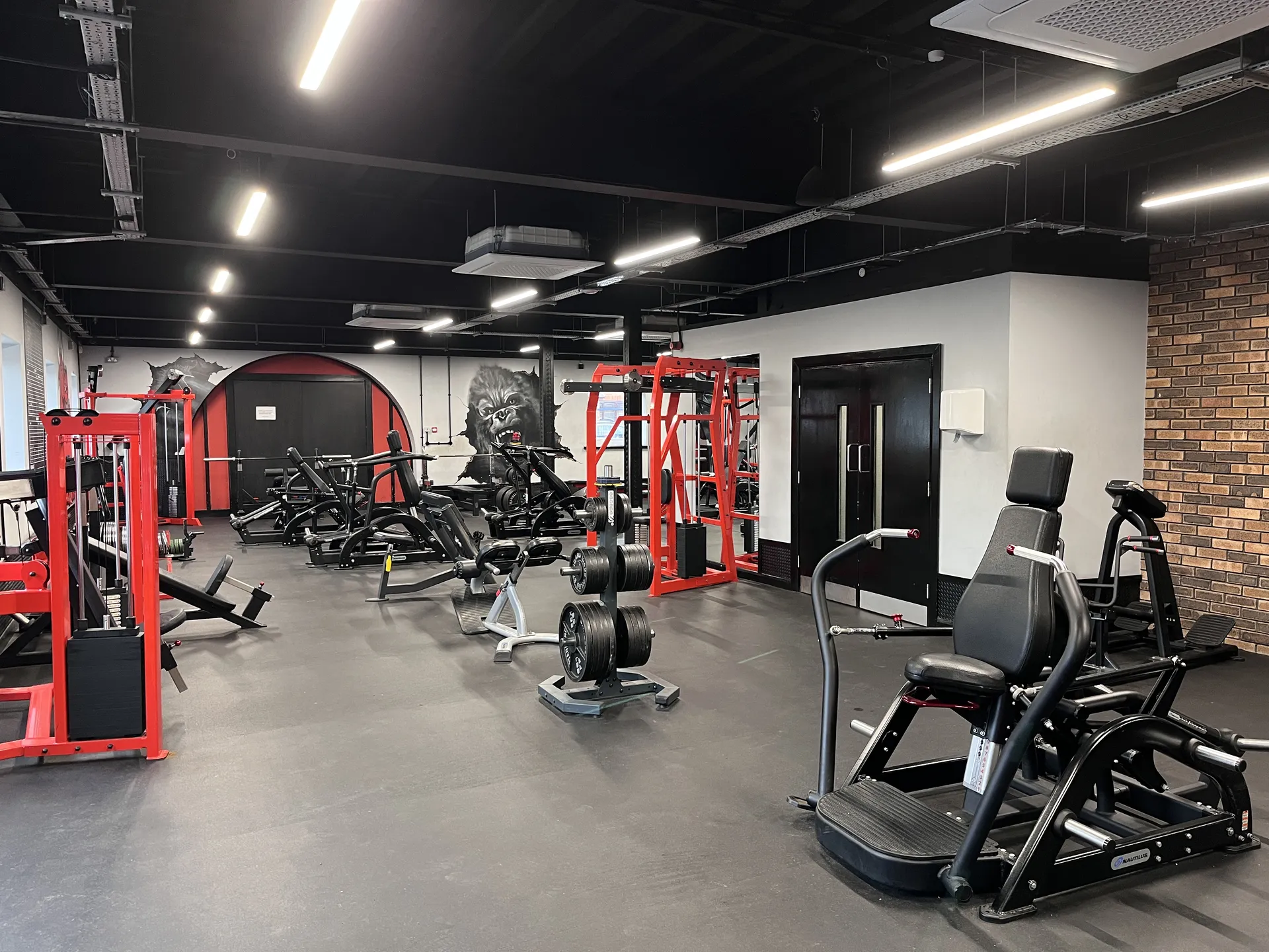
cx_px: 634
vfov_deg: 53.1
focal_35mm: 26
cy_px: 476
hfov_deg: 67.3
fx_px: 953
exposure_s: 1/60
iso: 200
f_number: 1.6
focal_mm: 5.1
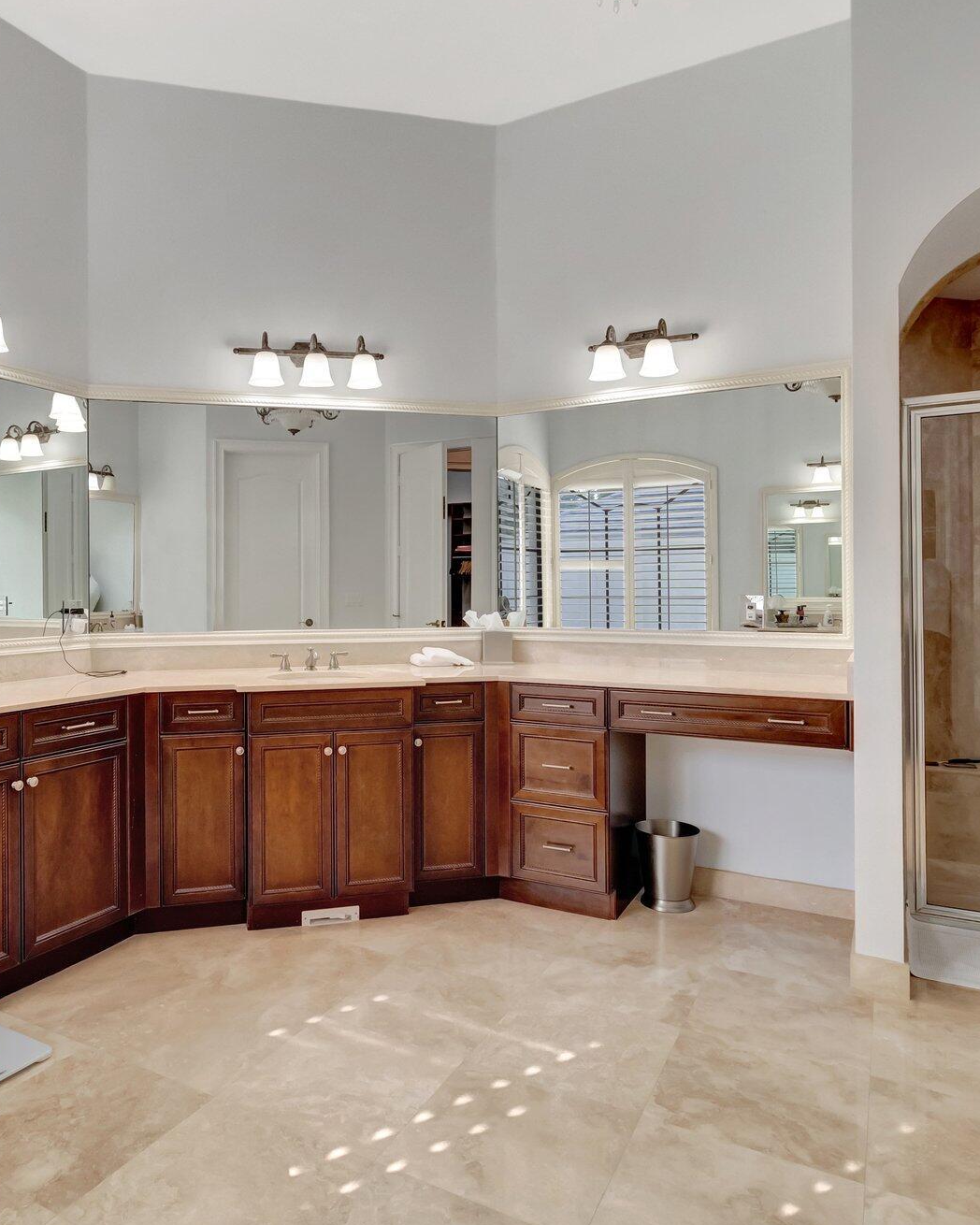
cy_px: 596
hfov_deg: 62.5
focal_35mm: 22
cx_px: 390
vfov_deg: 75.0
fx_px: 798
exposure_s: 1/50
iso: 1000
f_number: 8
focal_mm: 10
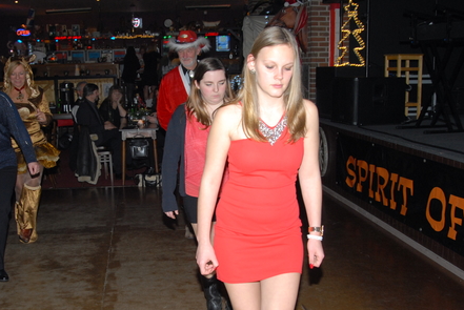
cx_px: 195
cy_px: 204
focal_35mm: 49
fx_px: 632
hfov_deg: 40.2
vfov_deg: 27.4
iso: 400
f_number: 5.6
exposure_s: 1/60
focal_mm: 24
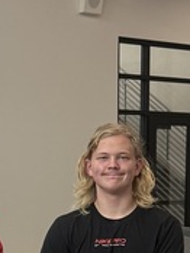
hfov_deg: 10.5
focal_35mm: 141
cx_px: 104
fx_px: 1029
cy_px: 343
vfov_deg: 13.4
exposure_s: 1/226
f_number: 1.78
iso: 200
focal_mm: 6.76
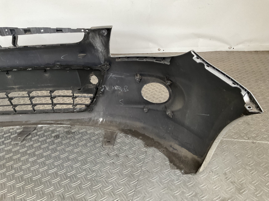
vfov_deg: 48.2
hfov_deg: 61.7
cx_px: 134
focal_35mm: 29
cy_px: 100
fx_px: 225
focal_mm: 3
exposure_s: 1/50
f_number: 1.8
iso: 125
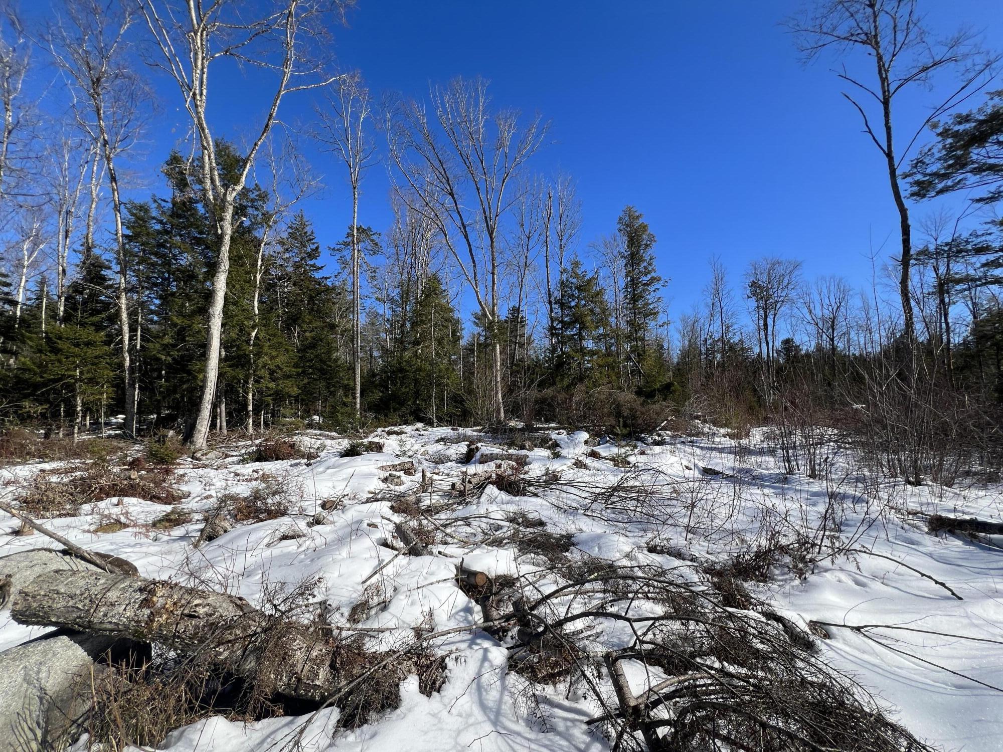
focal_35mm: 13
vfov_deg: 89.9
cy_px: 376
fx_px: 377
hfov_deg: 106.2
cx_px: 502
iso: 32
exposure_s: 1/1553
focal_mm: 1.57
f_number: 1.8
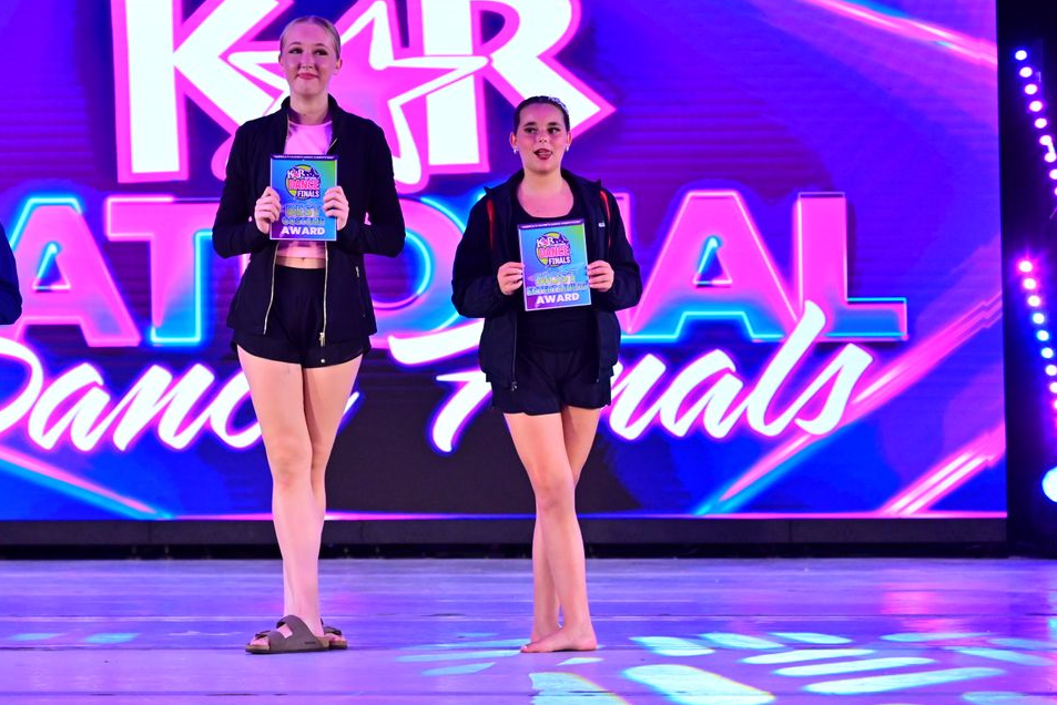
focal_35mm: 107
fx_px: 3142
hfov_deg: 19.0
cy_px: 174
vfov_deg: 12.8
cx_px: 251
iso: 3200
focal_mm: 68
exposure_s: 1/1000
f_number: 3.2
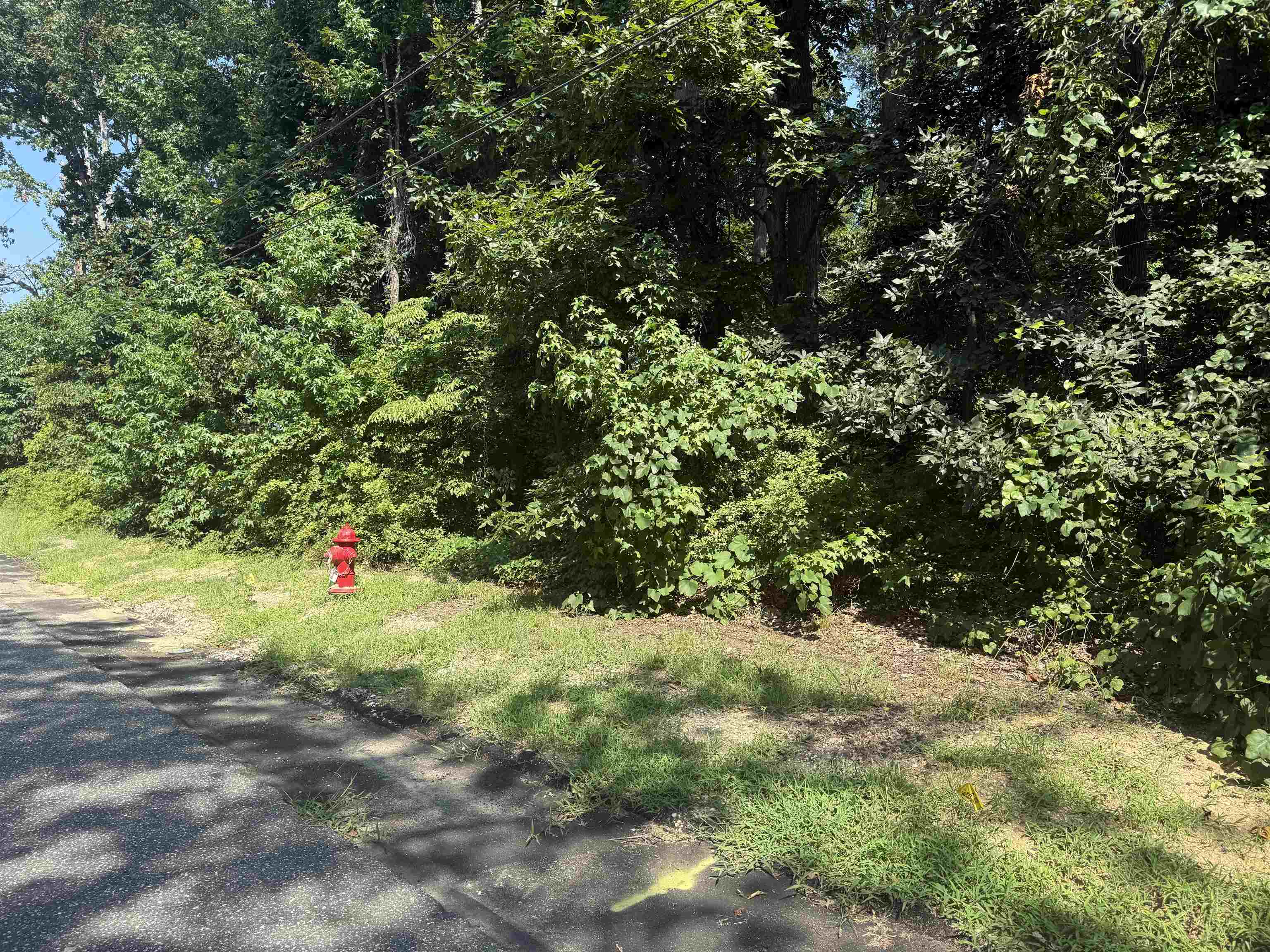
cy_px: 476
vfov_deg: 56.8
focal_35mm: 24
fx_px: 881
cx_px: 635
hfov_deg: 71.6
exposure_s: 1/1361
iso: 80
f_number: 1.78
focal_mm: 6.76
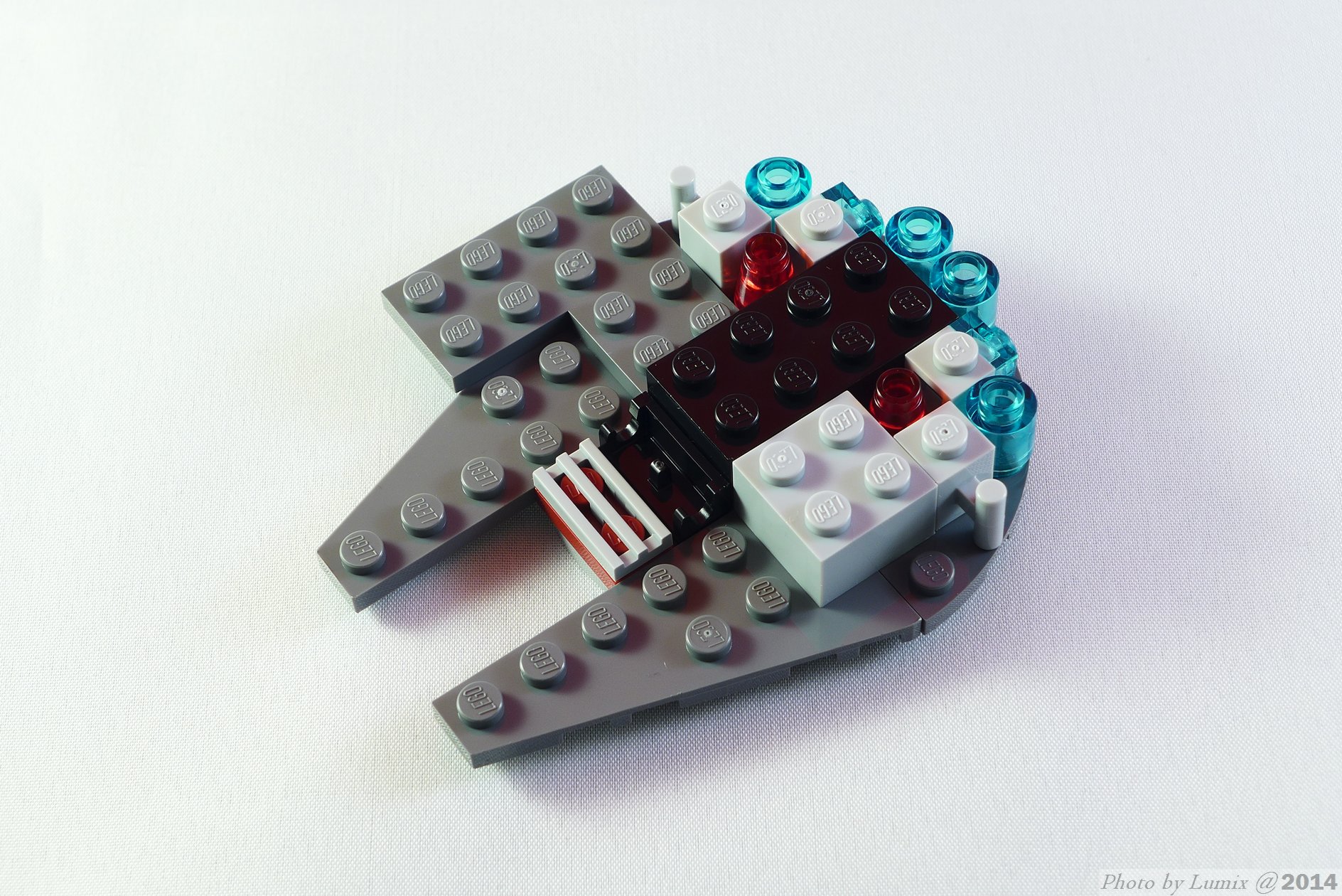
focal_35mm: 70
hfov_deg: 28.8
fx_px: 2610
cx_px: 671
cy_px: 448
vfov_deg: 19.5
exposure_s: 1/2.5
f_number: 4
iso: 80
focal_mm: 13.7
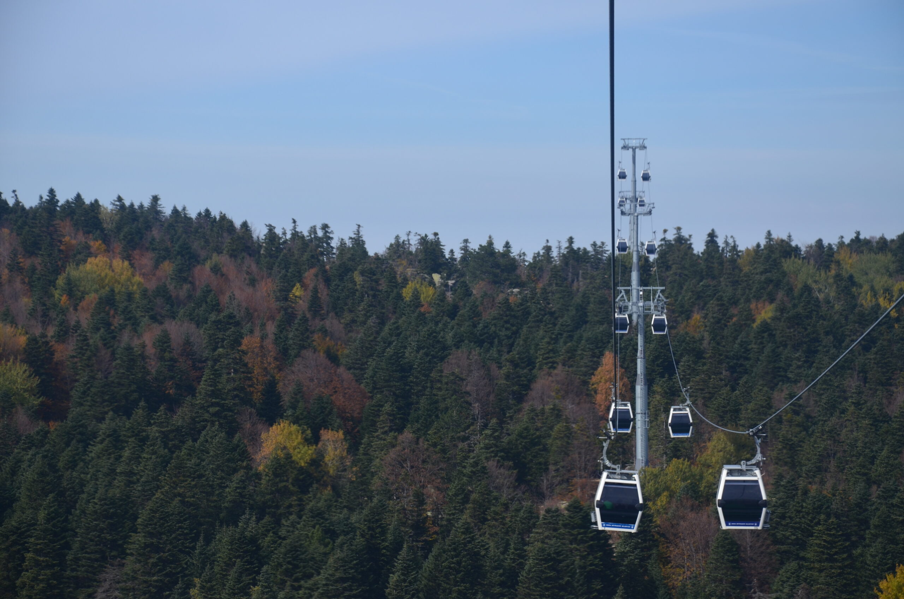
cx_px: 452
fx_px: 3684
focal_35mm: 147
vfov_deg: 9.3
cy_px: 300
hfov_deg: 14.0
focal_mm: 98
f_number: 8
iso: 200
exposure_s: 1/250
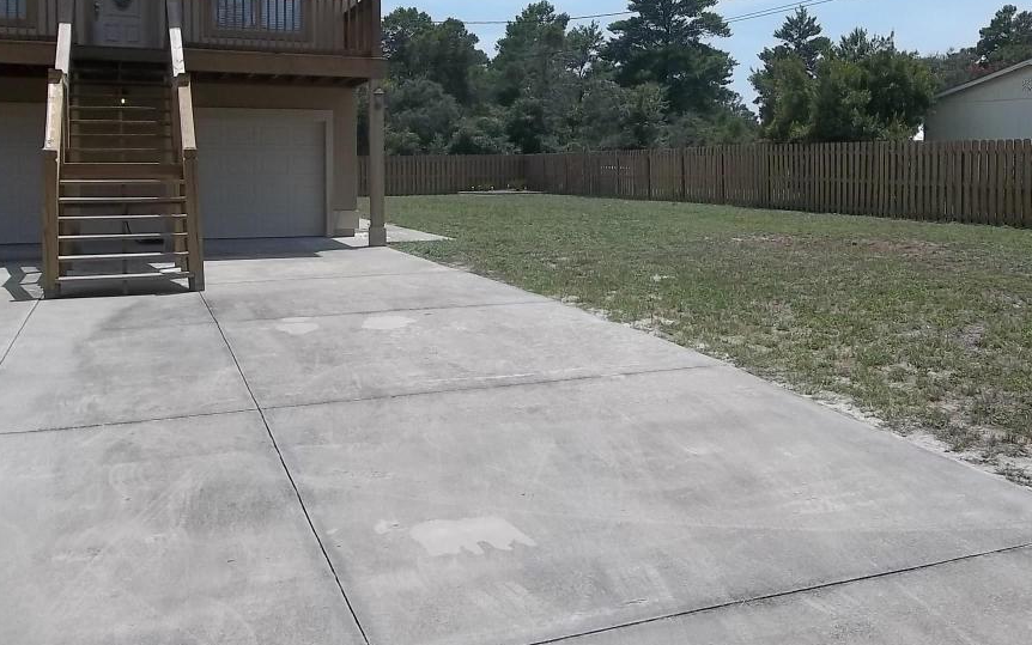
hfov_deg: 56.6
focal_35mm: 34
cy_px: 213
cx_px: 563
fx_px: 956
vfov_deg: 36.9
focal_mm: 4.9
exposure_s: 1/320
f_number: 8.9
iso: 80
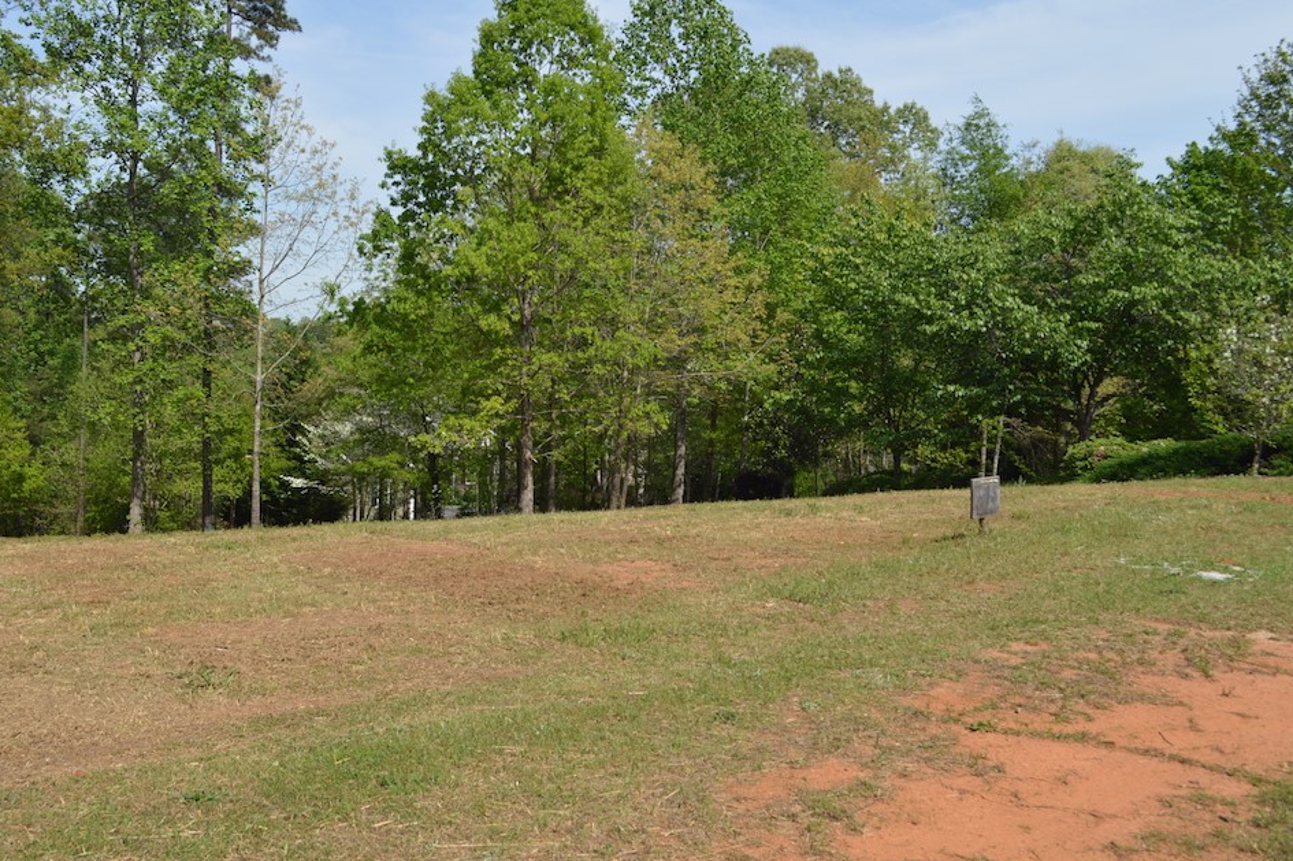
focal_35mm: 39
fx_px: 1400
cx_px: 623
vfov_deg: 34.2
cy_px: 439
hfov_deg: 49.6
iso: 100
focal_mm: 24
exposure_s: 1/250
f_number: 8
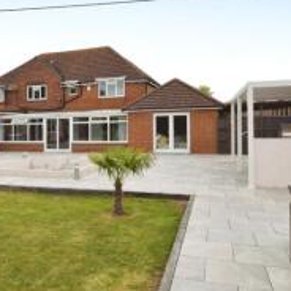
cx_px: 82
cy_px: 100
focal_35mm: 33
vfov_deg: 49.0
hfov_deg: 48.3
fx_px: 314
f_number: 8
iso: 200
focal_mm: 10
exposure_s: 1/320
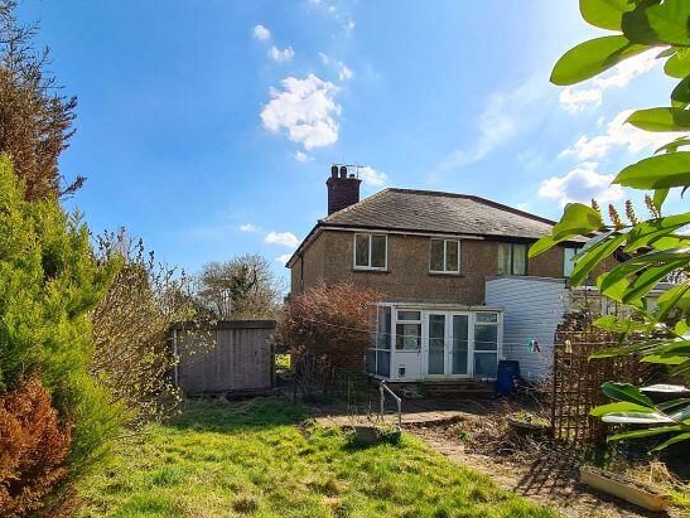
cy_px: 338
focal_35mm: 19
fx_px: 379
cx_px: 315
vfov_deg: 67.2
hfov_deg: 84.4
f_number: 2.2
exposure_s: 1/1667
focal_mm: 2.2
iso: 50
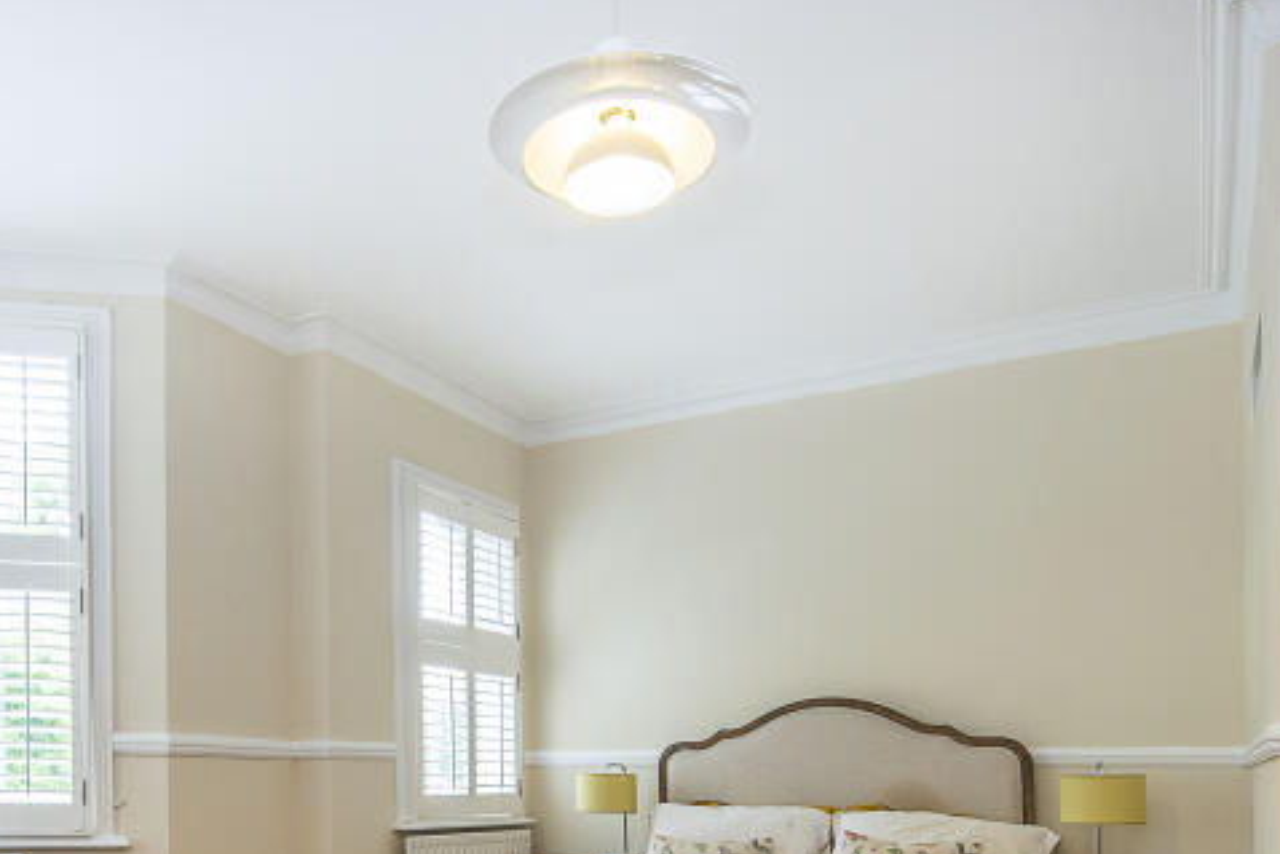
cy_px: 800
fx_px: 1067
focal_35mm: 30
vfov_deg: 39.8
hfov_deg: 60.9
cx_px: 461
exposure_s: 1/10
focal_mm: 14
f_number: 5.6
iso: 400
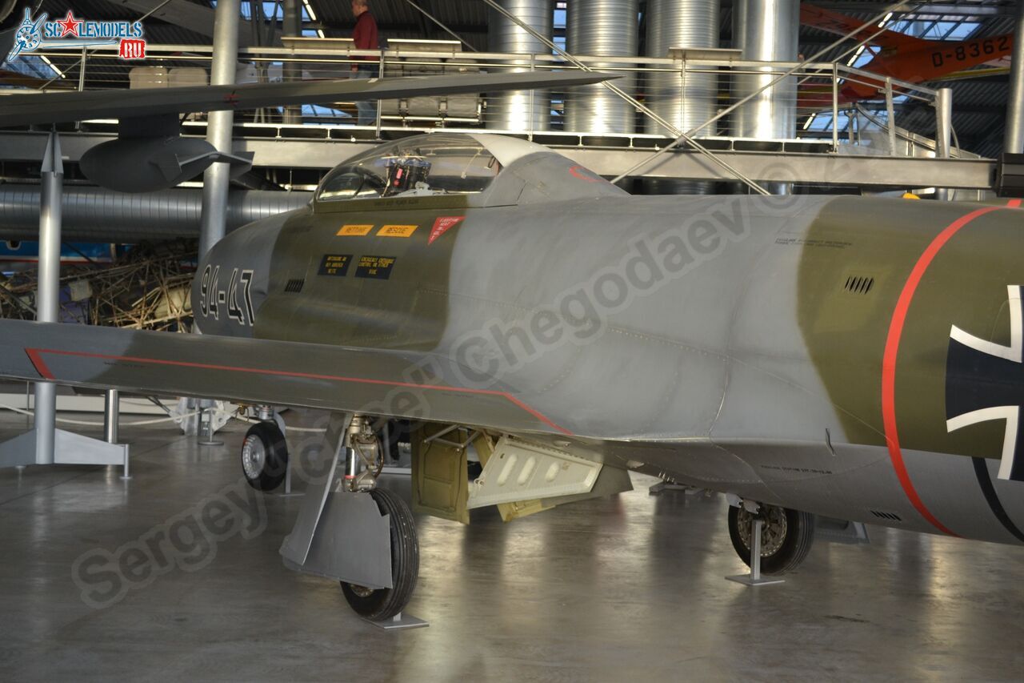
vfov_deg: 28.1
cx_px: 512
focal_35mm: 48
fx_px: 1365
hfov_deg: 41.1
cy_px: 342
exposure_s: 1/100
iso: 400
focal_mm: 32
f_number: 5
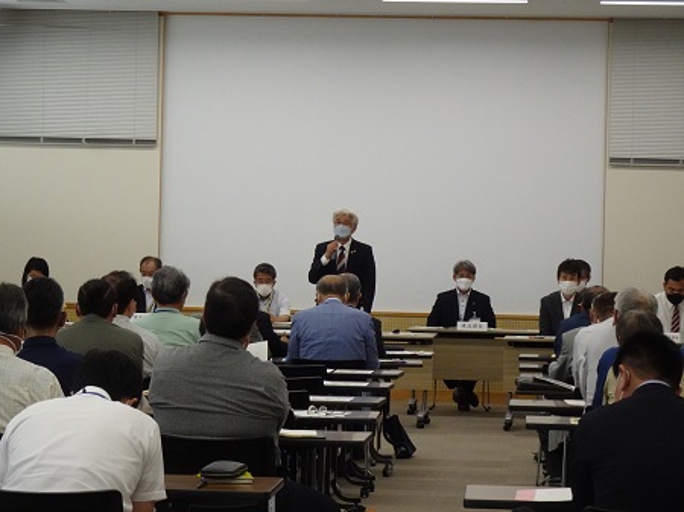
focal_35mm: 122
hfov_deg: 16.2
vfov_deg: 12.1
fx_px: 2409
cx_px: 342
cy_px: 256
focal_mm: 19.38
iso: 800
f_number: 5.6
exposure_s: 1/100
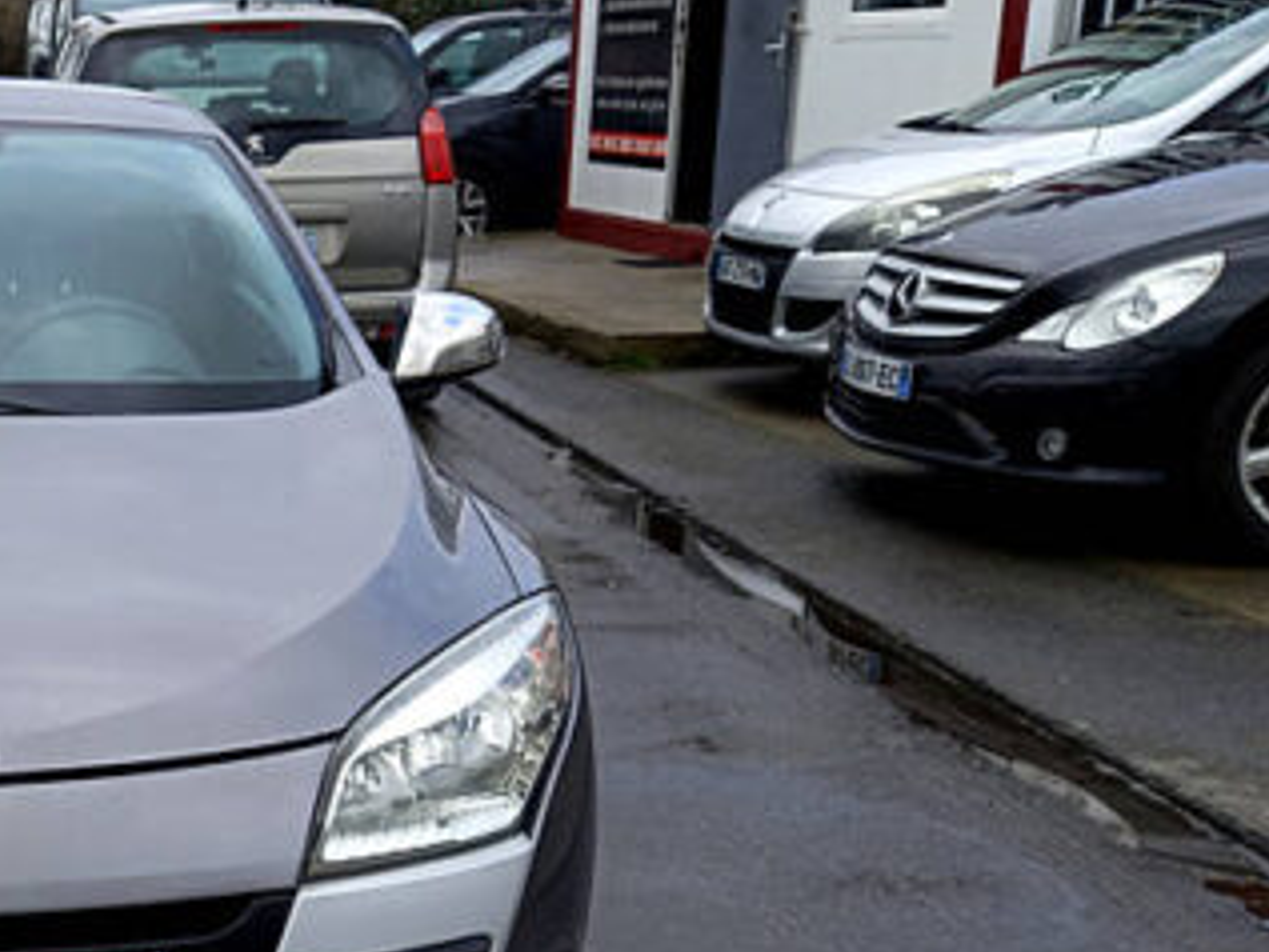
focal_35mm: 63
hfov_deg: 28.2
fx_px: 2310
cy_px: 796
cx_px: -100
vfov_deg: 22.9
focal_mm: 4.6
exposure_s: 1/216
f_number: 2
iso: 25
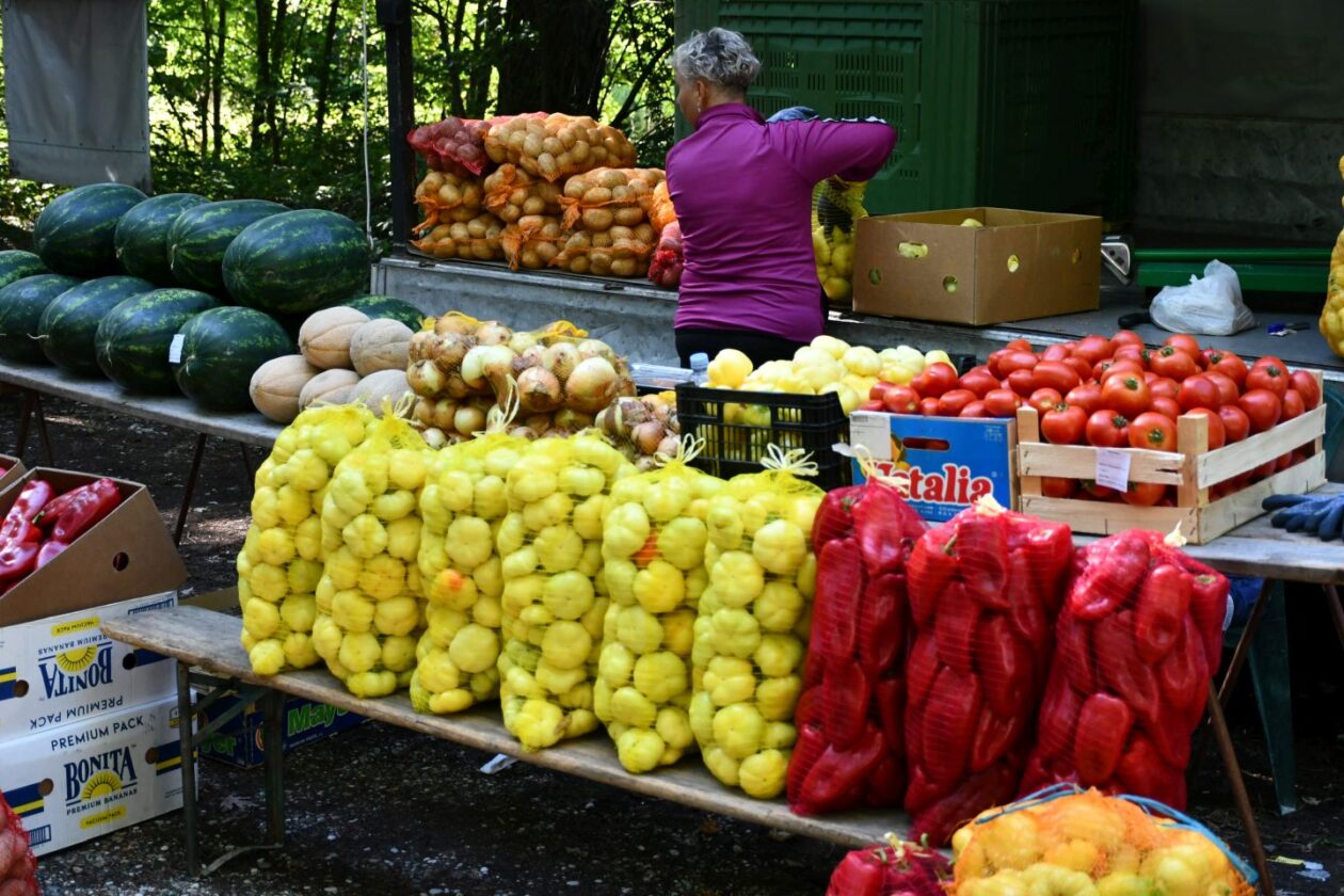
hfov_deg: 38.2
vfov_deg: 26.0
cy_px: 448
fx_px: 1941
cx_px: 672
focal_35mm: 52
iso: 800
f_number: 4.2
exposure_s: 1/250
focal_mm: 35
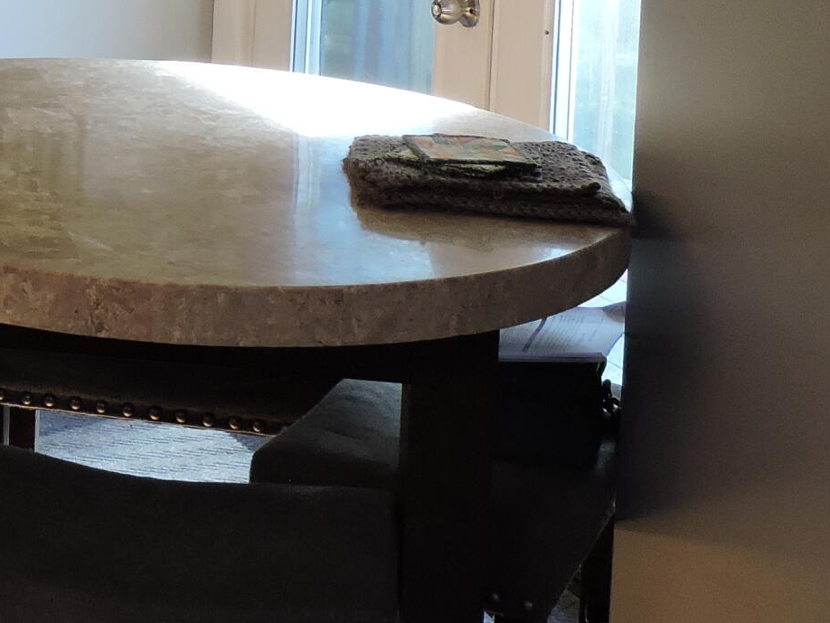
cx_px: -326
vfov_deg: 14.2
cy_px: -284
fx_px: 2350
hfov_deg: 18.3
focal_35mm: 98
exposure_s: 1/30
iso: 200
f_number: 3.1
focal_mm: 5.4
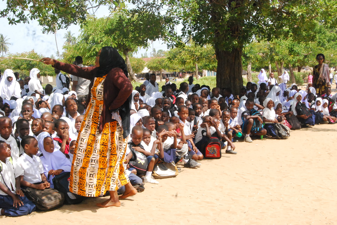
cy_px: 112
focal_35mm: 63
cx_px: 168
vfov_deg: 21.6
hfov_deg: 31.9
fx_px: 590
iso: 1600
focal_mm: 42
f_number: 18
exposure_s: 1/200
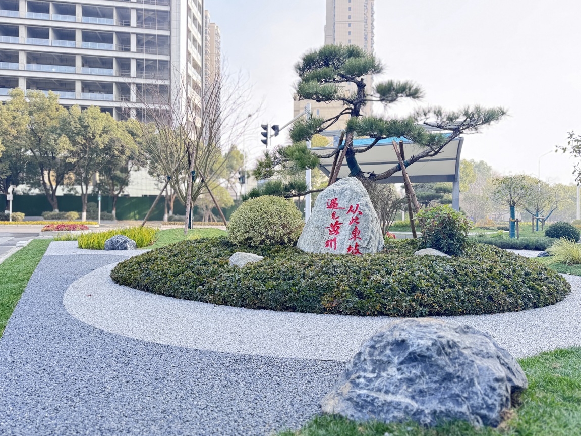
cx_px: 279
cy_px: 215
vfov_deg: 54.9
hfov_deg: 69.4
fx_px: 420
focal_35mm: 25
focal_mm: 6.76
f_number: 1.78
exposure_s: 1/229
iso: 80
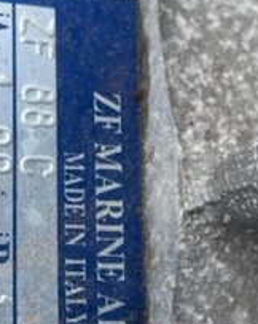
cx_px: 53
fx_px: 765
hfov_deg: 19.0
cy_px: 193
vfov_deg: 23.8
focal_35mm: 80
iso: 32
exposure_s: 1/807
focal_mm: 4.2
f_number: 1.6
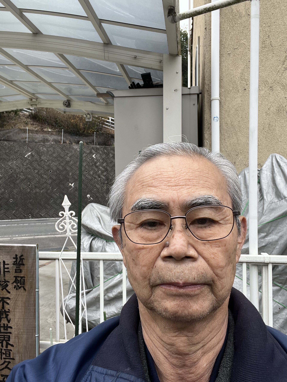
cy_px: 191
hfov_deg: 46.8
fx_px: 332
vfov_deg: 60.0
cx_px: 144
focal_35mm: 30
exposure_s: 1/129
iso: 25
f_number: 2.2
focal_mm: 2.71
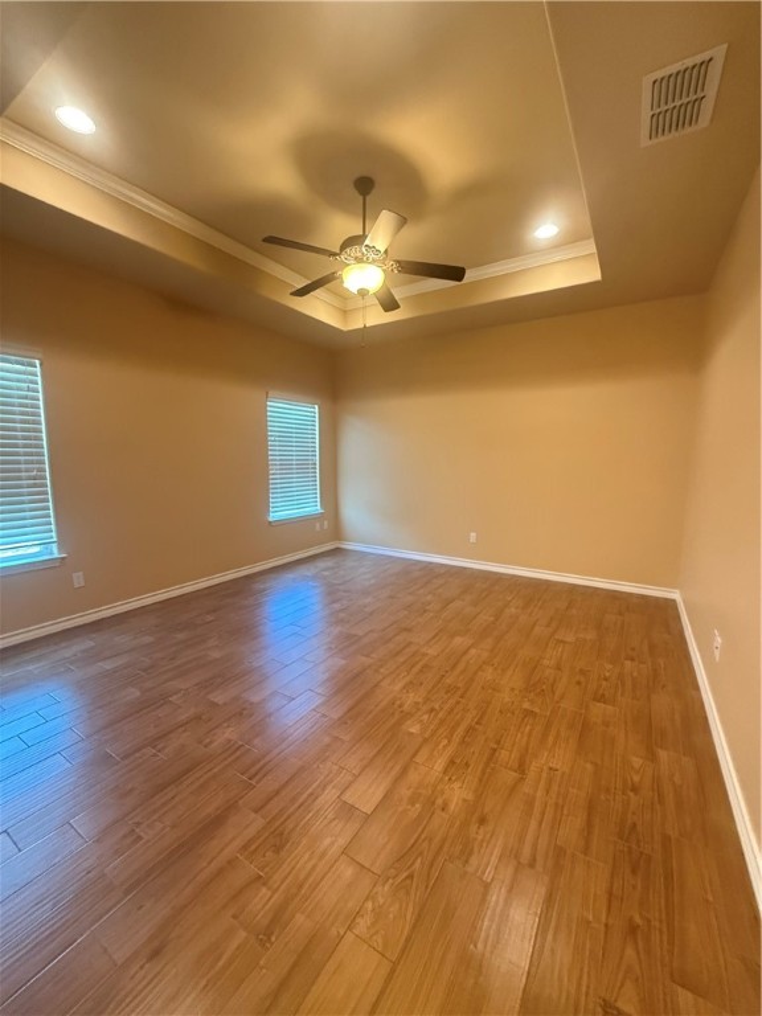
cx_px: 381
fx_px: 411
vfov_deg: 102.1
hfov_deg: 85.7
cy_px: 508
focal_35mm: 14
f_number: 2.2
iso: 640
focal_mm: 2.22
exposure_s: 1/60
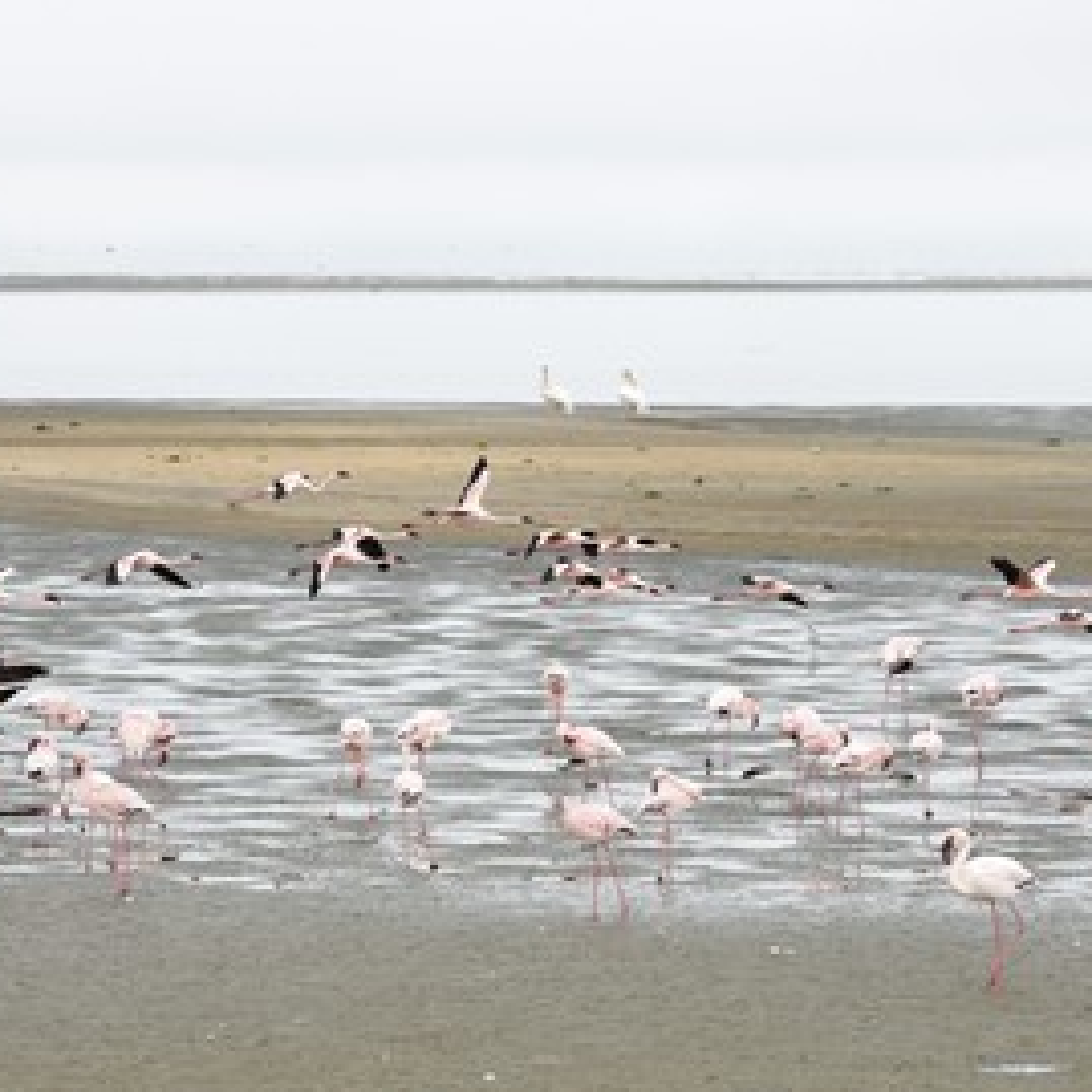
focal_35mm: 265
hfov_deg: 6.6
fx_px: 9458
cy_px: 552
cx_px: 406
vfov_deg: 6.6
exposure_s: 1/500
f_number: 13
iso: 800
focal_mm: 200
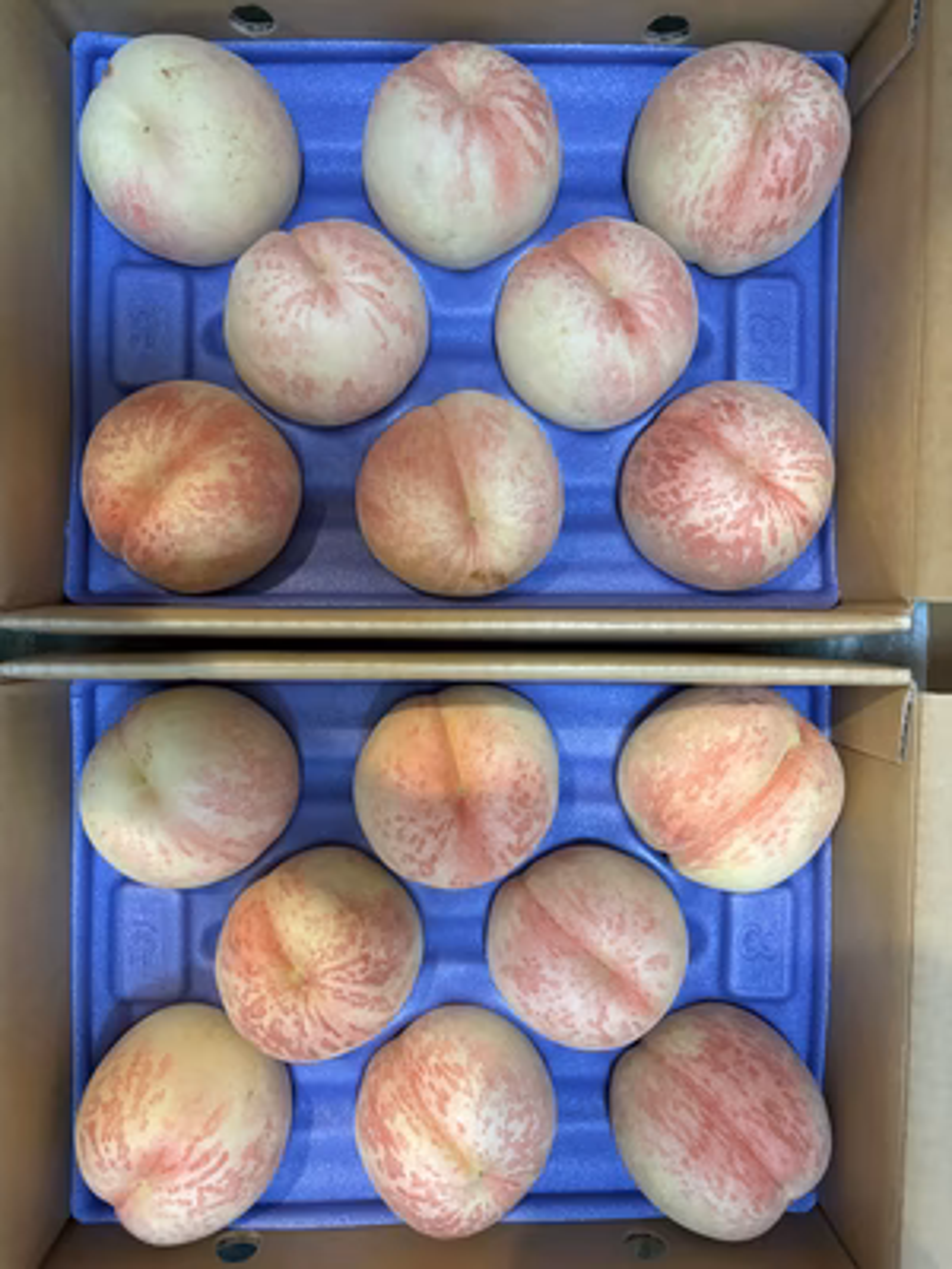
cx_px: 476
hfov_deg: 53.1
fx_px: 953
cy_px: 634
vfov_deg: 67.3
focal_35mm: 26
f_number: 1.6
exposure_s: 1/50
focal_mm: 5.96
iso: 500
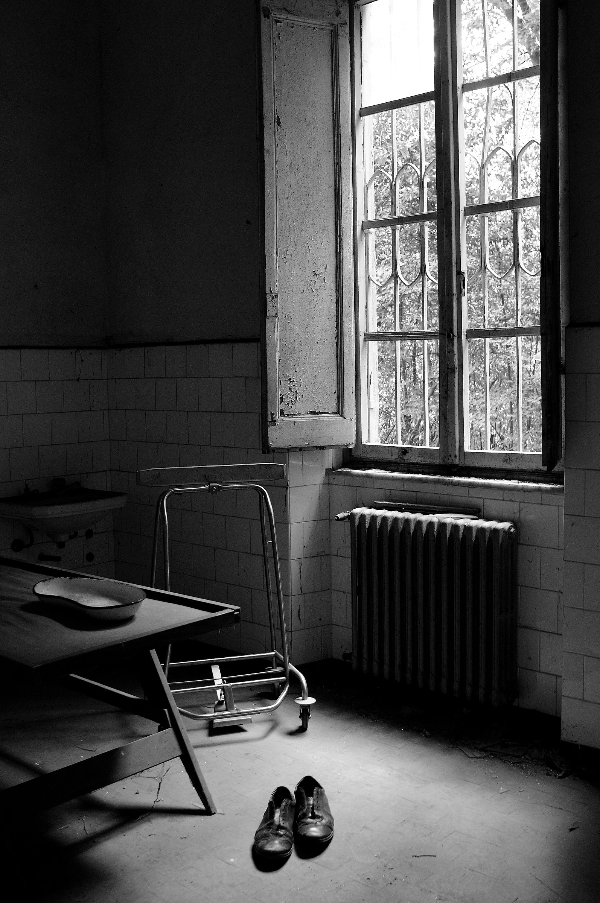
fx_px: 902
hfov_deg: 36.8
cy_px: 452
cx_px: 300
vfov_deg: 53.2
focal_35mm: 36
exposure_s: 1/20
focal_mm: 24
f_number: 4
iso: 500
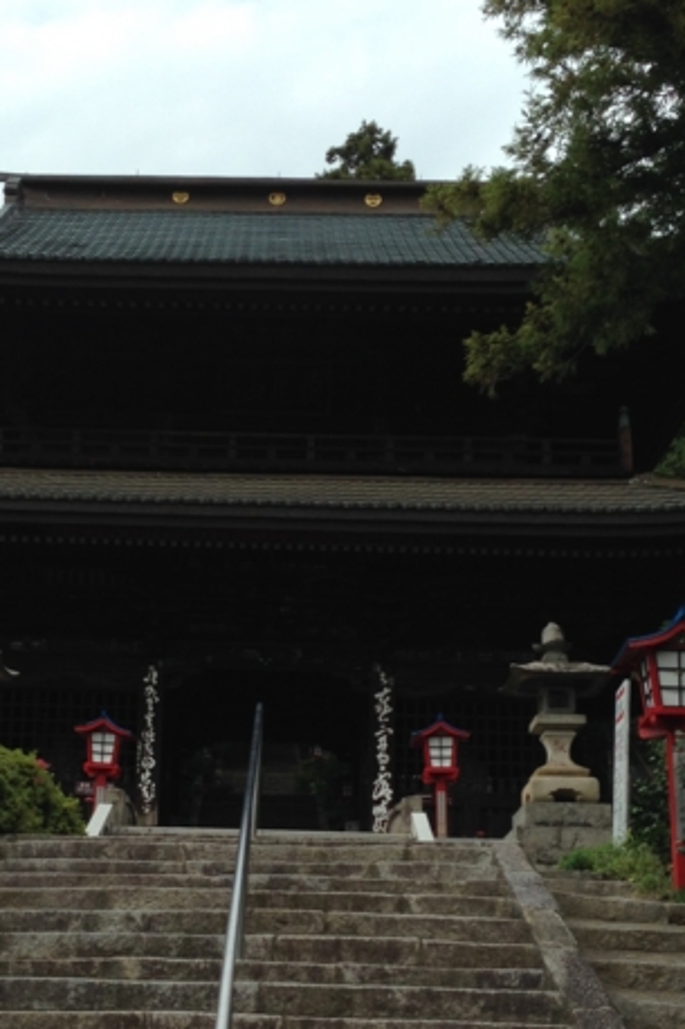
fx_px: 1714
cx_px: 258
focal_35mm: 60
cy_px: 618
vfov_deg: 33.3
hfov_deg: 22.6
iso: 50
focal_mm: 4.12
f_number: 2.4
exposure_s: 1/638
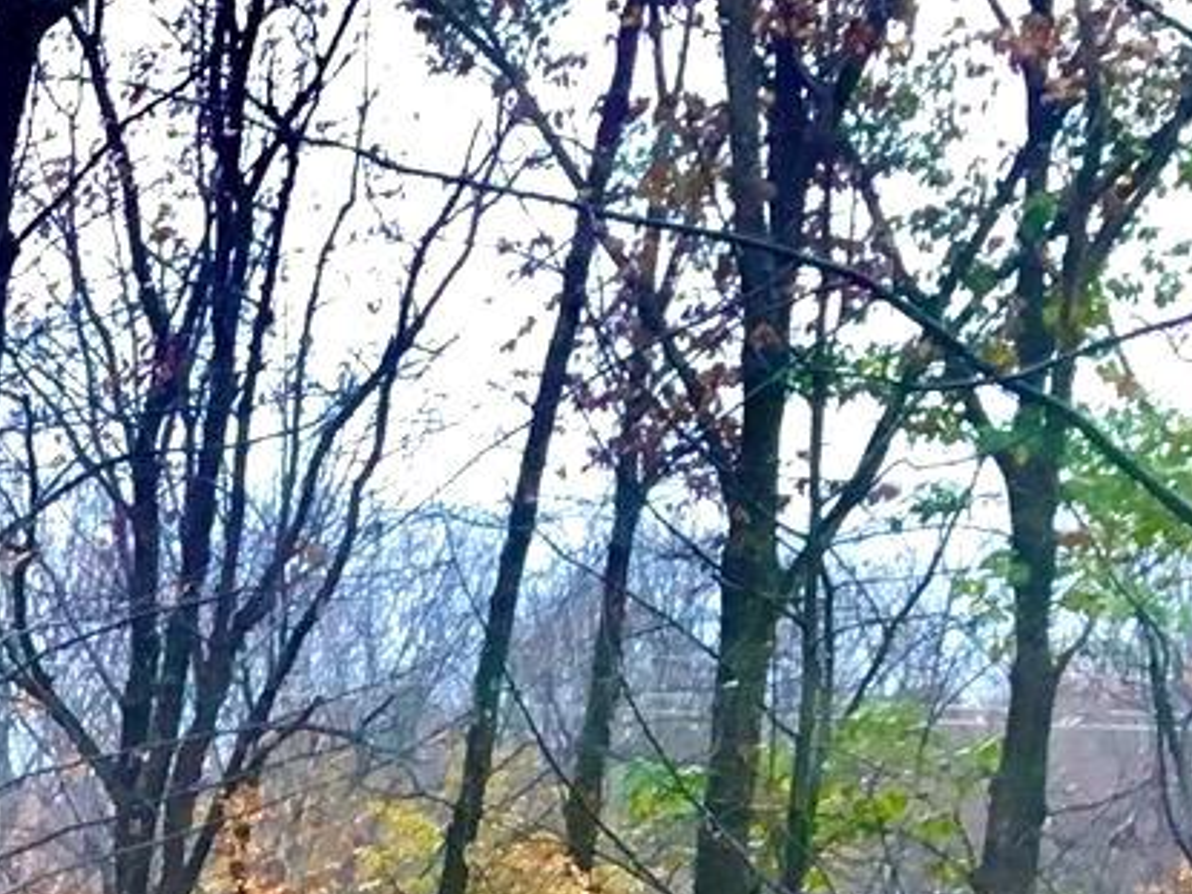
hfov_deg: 13.1
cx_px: -566
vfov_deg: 9.2
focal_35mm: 143
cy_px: 2202
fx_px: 4923
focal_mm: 4.15
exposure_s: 1/30
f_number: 2.2
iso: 50
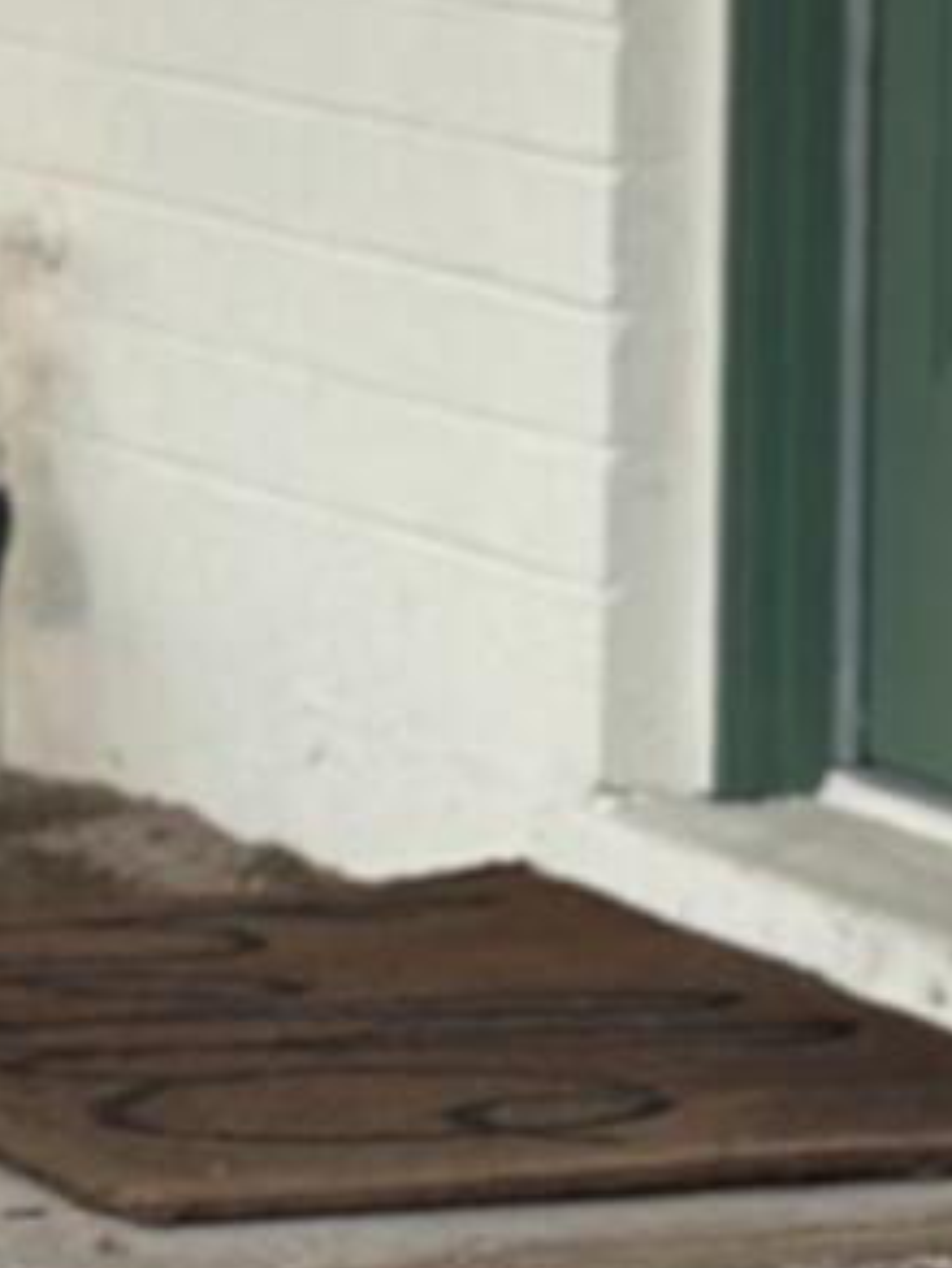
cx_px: -260
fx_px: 12019
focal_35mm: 328
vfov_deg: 6.0
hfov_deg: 4.5
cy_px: 848
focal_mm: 6.86
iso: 125
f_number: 1.78
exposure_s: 1/102
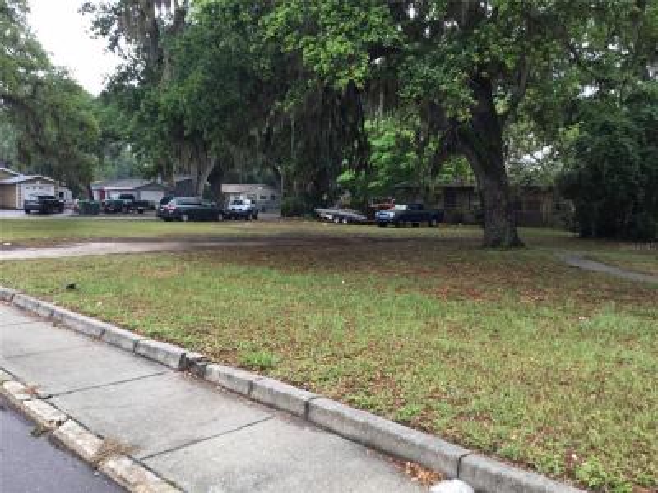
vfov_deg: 45.4
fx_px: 589
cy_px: 246
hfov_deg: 58.4
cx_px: 329
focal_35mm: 31
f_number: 2.4
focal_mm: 3.3
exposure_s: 1/162
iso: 25
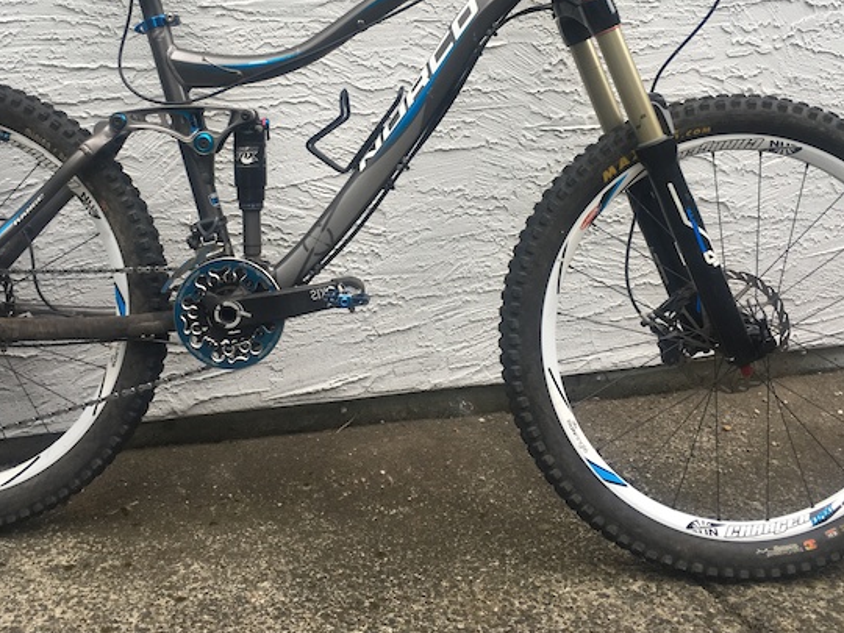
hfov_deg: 43.7
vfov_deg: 33.1
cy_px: 180
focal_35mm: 43
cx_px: 359
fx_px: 1048
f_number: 2.2
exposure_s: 1/120
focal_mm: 4.15
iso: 40
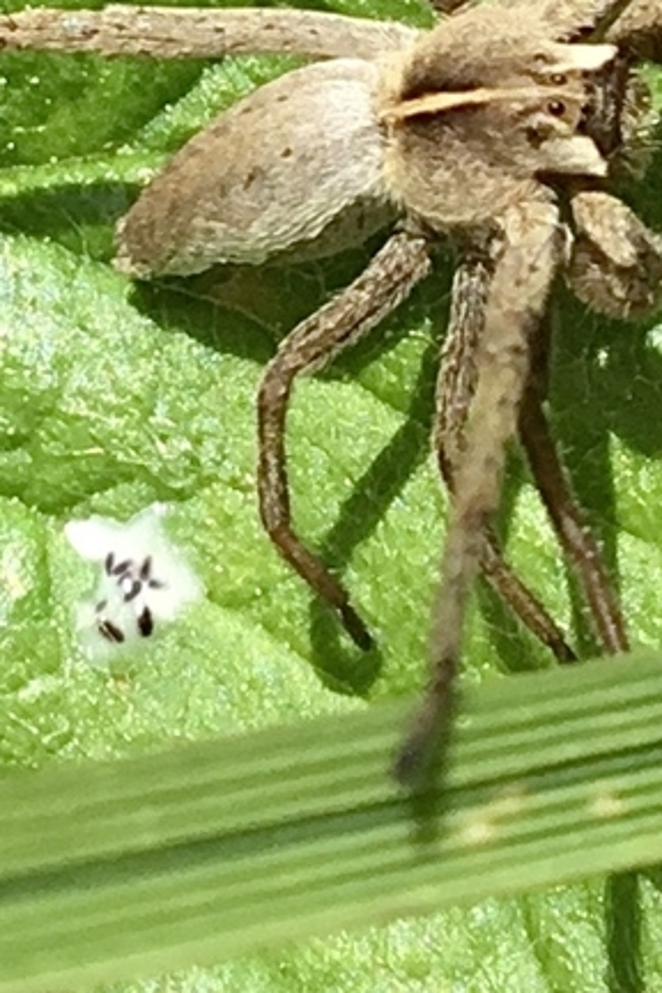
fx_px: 2344
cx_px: 416
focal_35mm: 85
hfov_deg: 16.1
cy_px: 82
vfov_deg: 23.2
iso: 25
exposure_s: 1/783
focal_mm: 3.3
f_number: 2.4
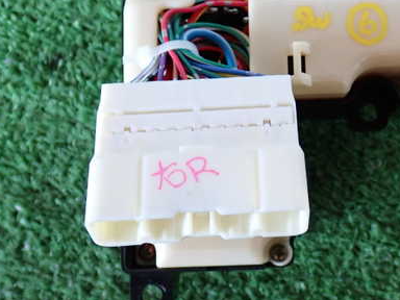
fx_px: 740
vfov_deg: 22.9
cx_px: 283
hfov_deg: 29.9
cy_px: 124
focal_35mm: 64
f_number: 2.8
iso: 400
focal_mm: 7.31
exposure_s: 1/40
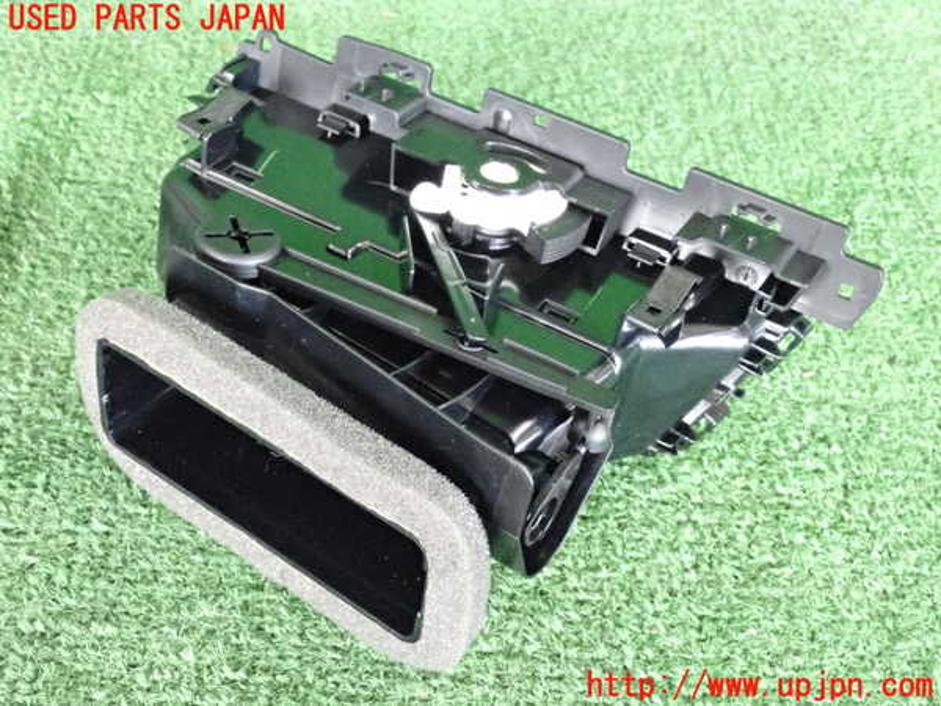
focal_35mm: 50
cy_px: 353
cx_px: 470
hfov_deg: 38.2
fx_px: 1359
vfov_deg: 29.1
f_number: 3.2
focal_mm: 9.01
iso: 3200
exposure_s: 1/125
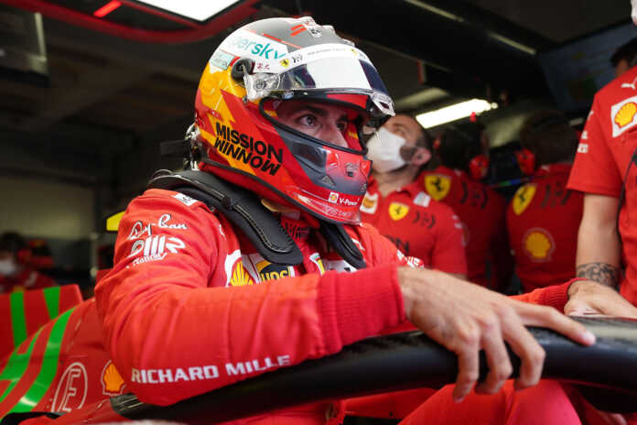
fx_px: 725
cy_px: 212
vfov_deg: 32.6
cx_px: 318
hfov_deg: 47.4
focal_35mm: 41
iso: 1000
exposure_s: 1/500
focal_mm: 41
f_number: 3.5
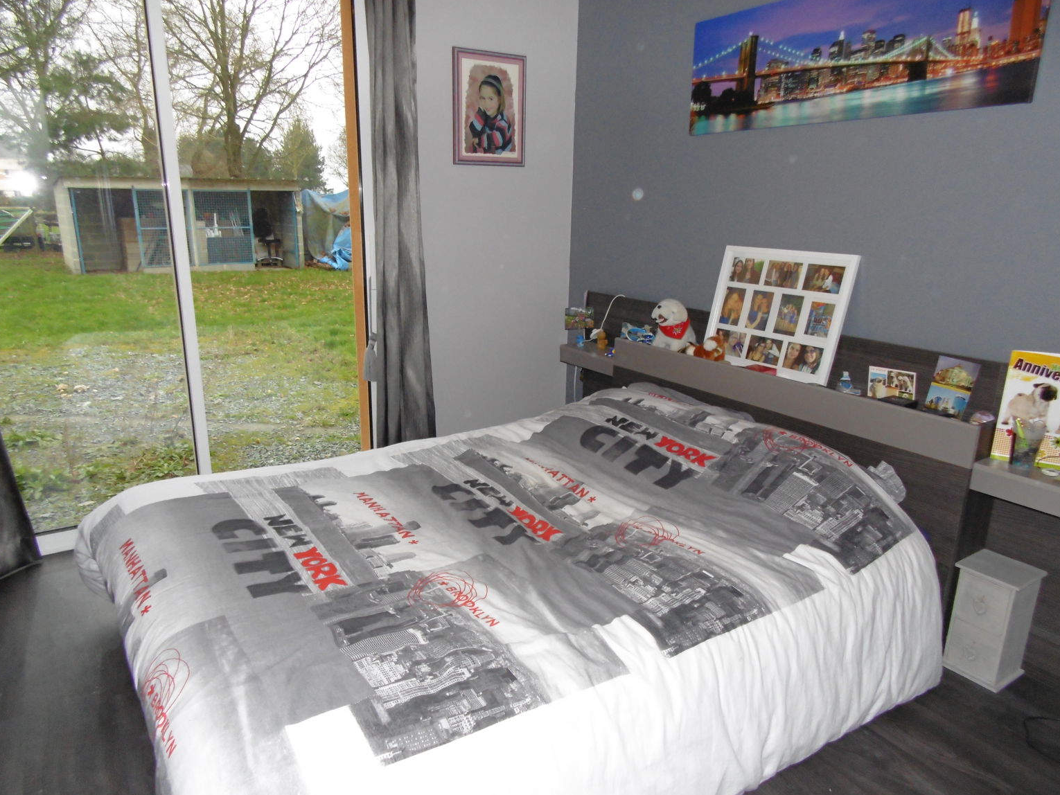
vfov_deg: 58.9
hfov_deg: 73.9
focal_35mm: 23
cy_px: 406
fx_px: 704
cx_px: 516
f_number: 3
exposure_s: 1/60
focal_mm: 4
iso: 200
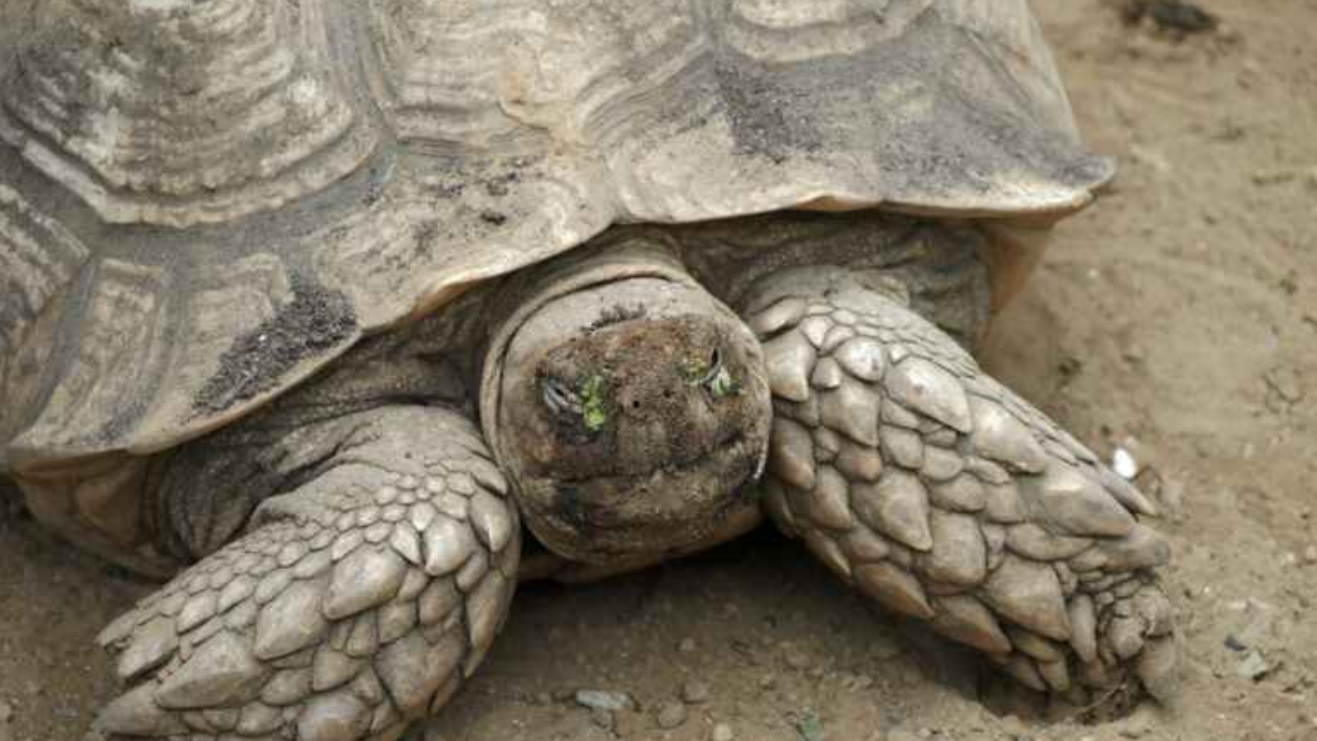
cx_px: 658
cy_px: 459
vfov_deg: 4.0
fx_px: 10722
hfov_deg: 7.0
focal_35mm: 307
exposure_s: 1/80
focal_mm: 140
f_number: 5.6
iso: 3200
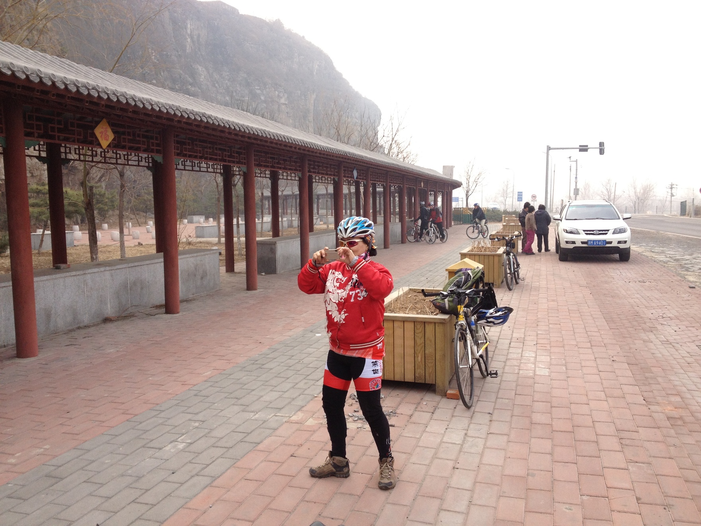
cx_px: 350
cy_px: 263
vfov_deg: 40.7
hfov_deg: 52.6
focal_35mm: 35
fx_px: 709
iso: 64
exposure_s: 1/587
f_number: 2.4
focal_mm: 4.28
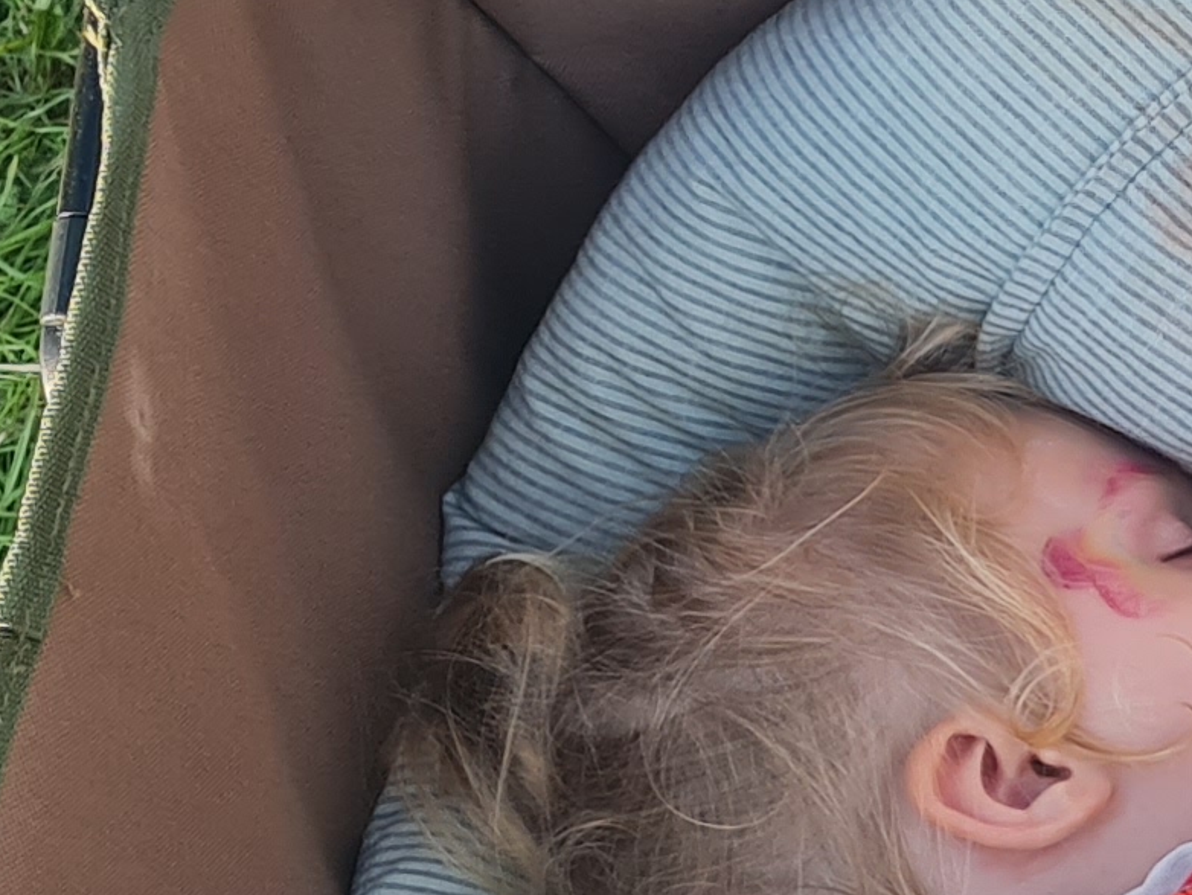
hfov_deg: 13.4
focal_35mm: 134
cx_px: 2033
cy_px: 534
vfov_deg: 11.1
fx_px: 4616
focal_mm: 5.4
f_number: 1.8
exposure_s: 1/474
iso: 50
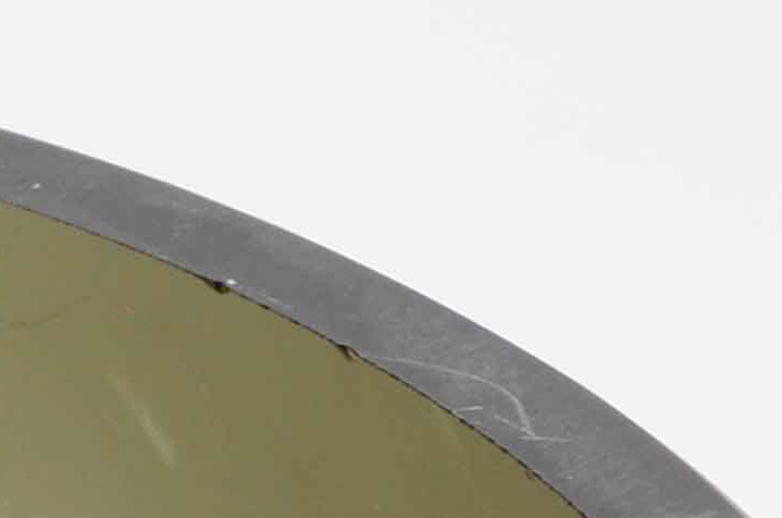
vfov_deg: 1.5
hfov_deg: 2.2
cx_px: -1188
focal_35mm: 925
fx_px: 20049
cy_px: 1558
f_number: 16
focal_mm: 90
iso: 200
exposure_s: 1/160
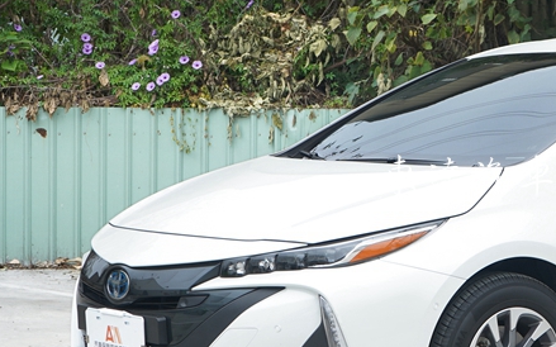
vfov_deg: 11.0
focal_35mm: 119
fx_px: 1802
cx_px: 571
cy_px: 178
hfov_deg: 17.1
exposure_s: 1/80
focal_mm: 50
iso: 100
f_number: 6.3
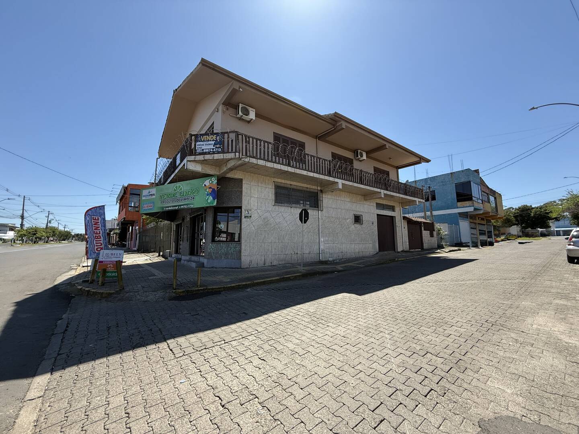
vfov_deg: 85.7
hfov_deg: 102.1
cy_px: 217
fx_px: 234
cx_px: 290
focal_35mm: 14
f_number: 2.2
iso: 64
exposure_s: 1/853
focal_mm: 2.22
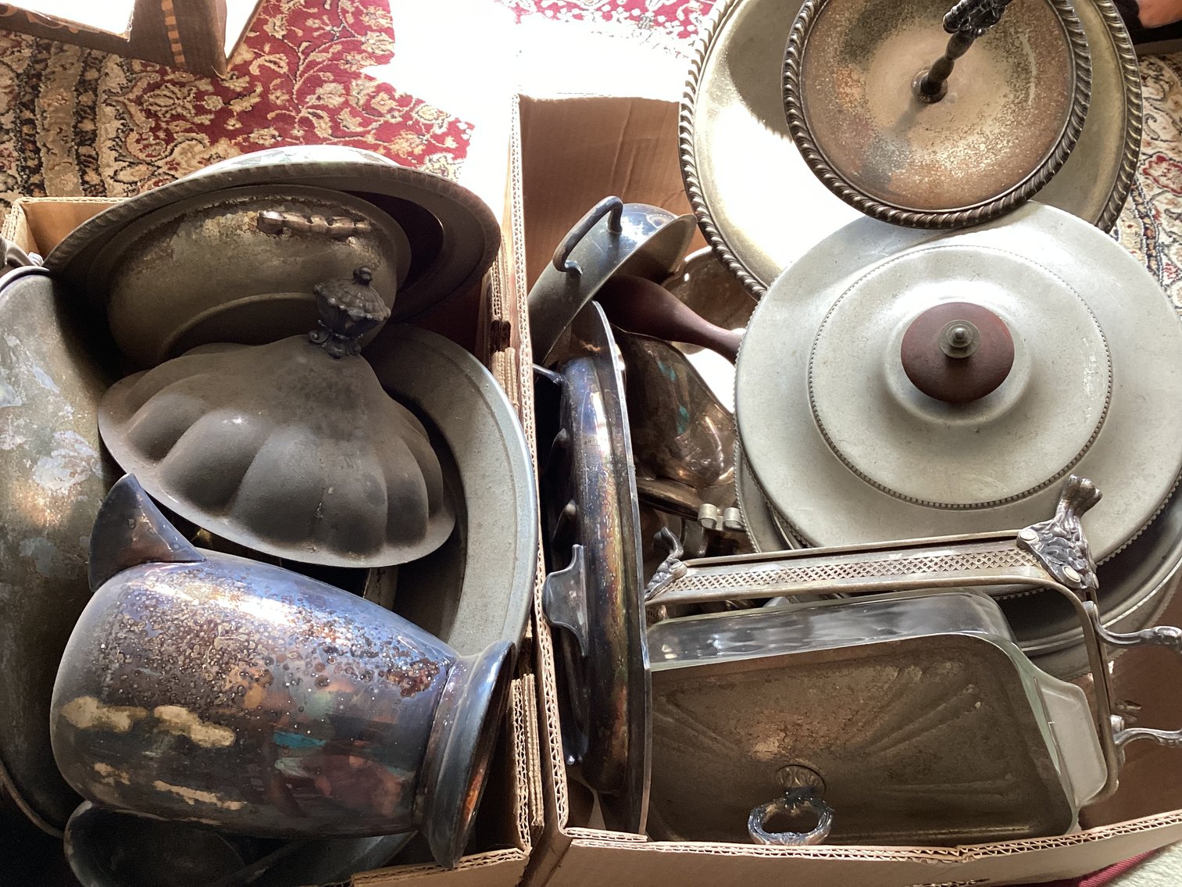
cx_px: 591
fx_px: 1059
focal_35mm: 31
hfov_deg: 58.3
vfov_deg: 45.4
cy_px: 444
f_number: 2.4
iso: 100
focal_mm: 3.3
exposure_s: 1/60
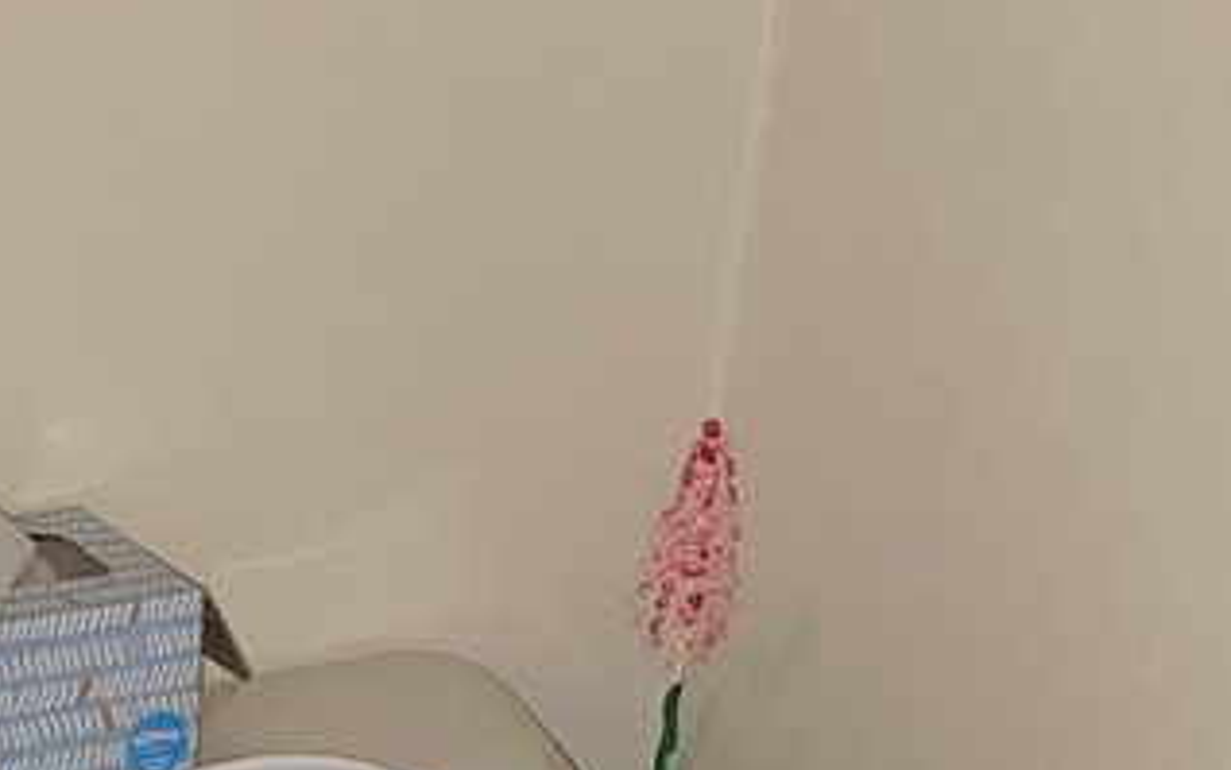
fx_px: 4229
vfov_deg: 9.9
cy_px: 1345
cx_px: -91
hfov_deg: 16.1
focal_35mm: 126
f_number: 1.6
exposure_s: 1/4
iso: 32
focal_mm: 5.1
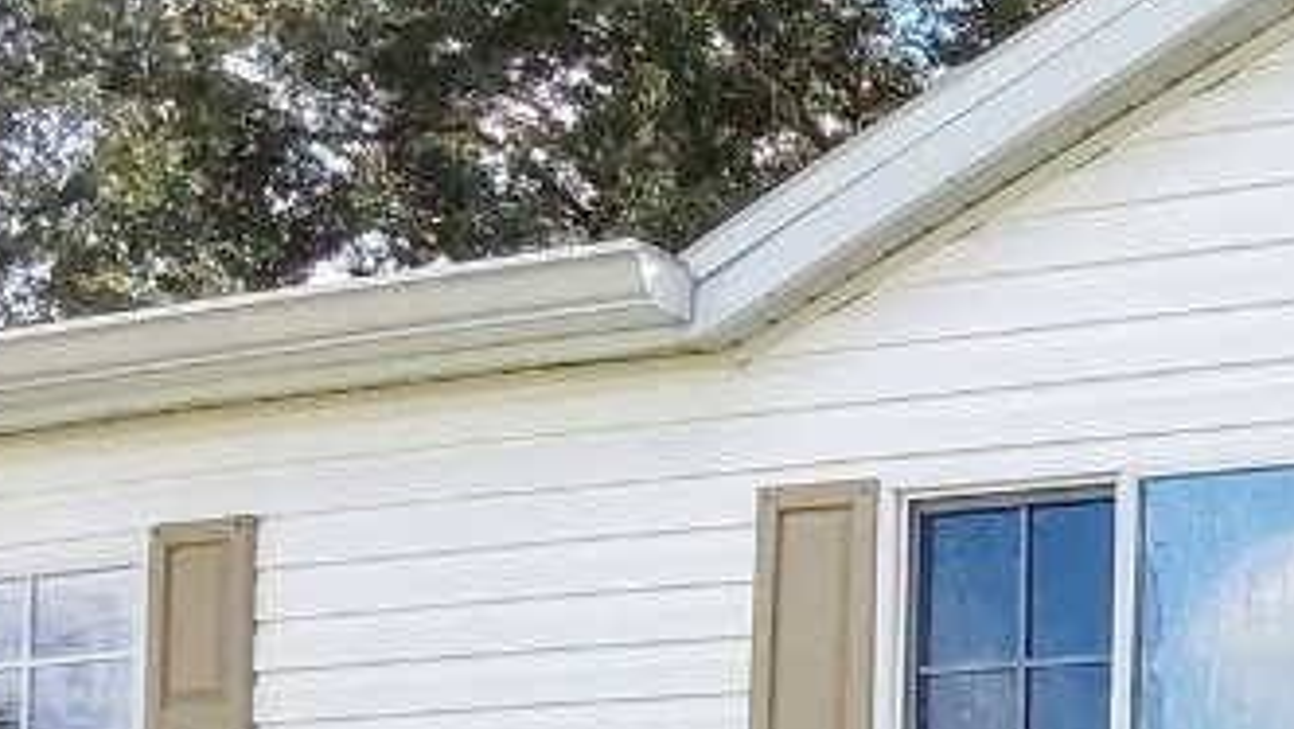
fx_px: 3226
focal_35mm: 94
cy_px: 1384
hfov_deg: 19.7
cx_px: 1937
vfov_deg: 11.7
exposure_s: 1/1644
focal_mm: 2.91
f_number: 1.9
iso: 100
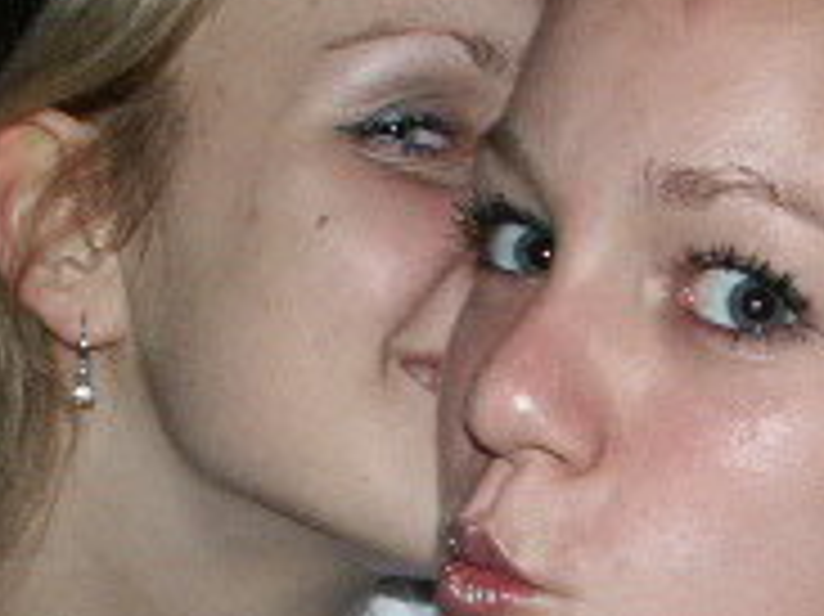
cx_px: 621
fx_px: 2831
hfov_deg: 16.5
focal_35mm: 119
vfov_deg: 12.3
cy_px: 647
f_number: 4
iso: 200
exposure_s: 1/45
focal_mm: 8.91
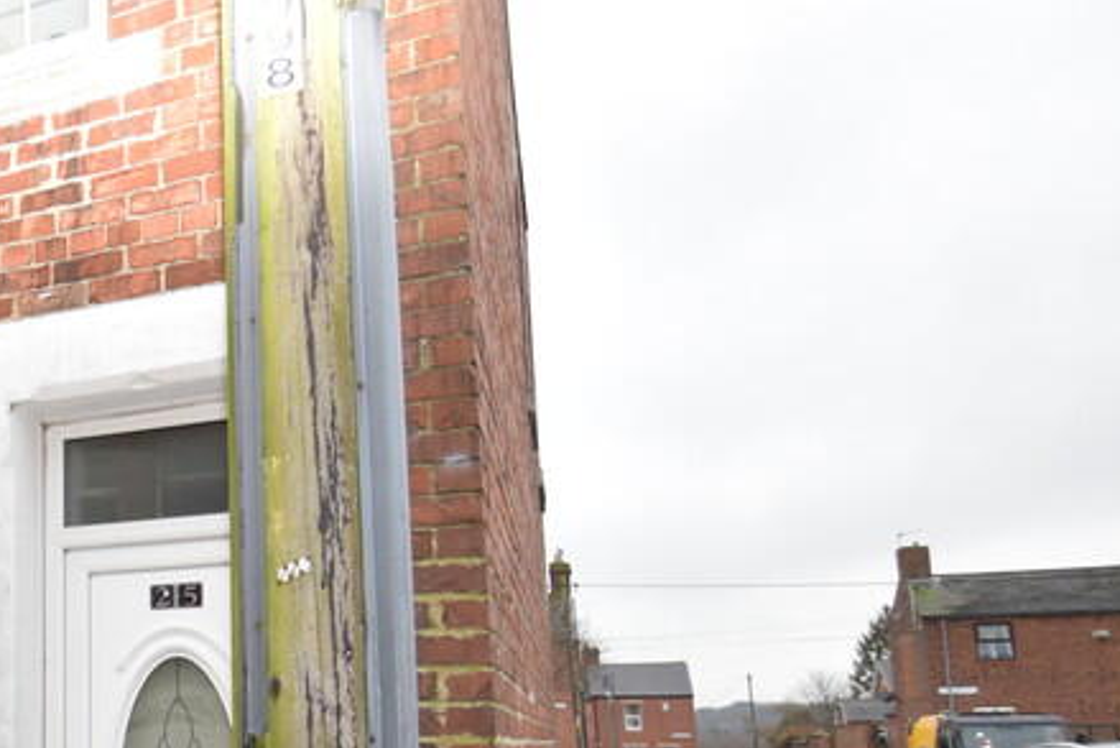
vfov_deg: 37.3
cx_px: -31
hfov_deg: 45.0
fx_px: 1089
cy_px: 522
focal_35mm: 35
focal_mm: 10
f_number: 5.6
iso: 640
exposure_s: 1/125
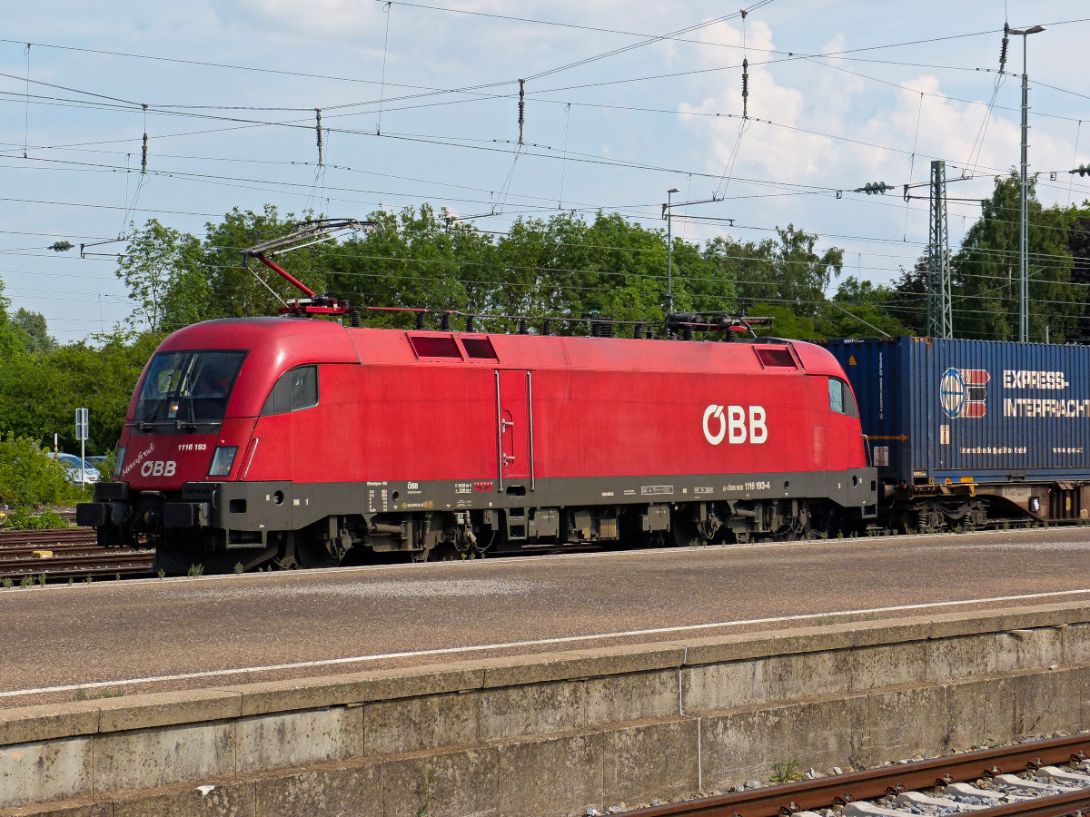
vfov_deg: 17.2
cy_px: 408
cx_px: 545
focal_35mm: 86
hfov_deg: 22.8
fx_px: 2708
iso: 100
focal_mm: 15.5
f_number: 4
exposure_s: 1/800
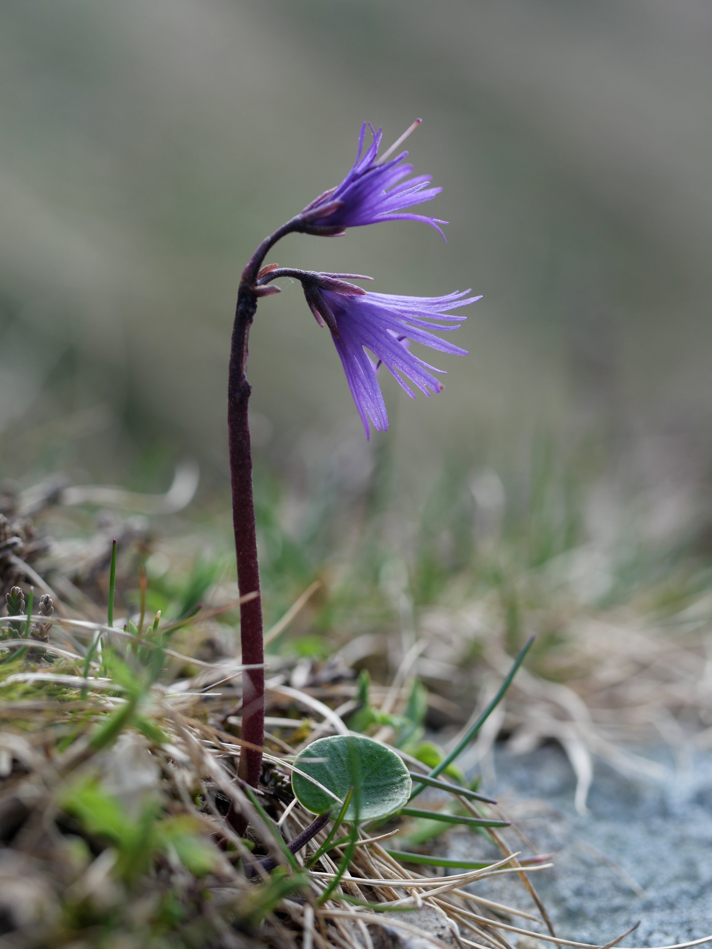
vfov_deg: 16.4
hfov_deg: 12.3
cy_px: 474
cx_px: 356
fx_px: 3291
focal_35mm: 120
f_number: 3.5
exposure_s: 1/320
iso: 200
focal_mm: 60
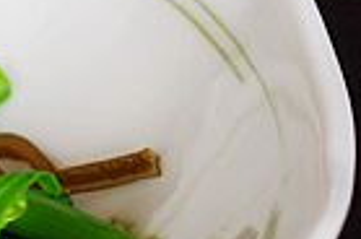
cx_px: -288
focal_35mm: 335
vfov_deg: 4.1
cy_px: 165
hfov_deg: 6.0
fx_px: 3352
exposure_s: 1/200
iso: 1600
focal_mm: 50
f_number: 5
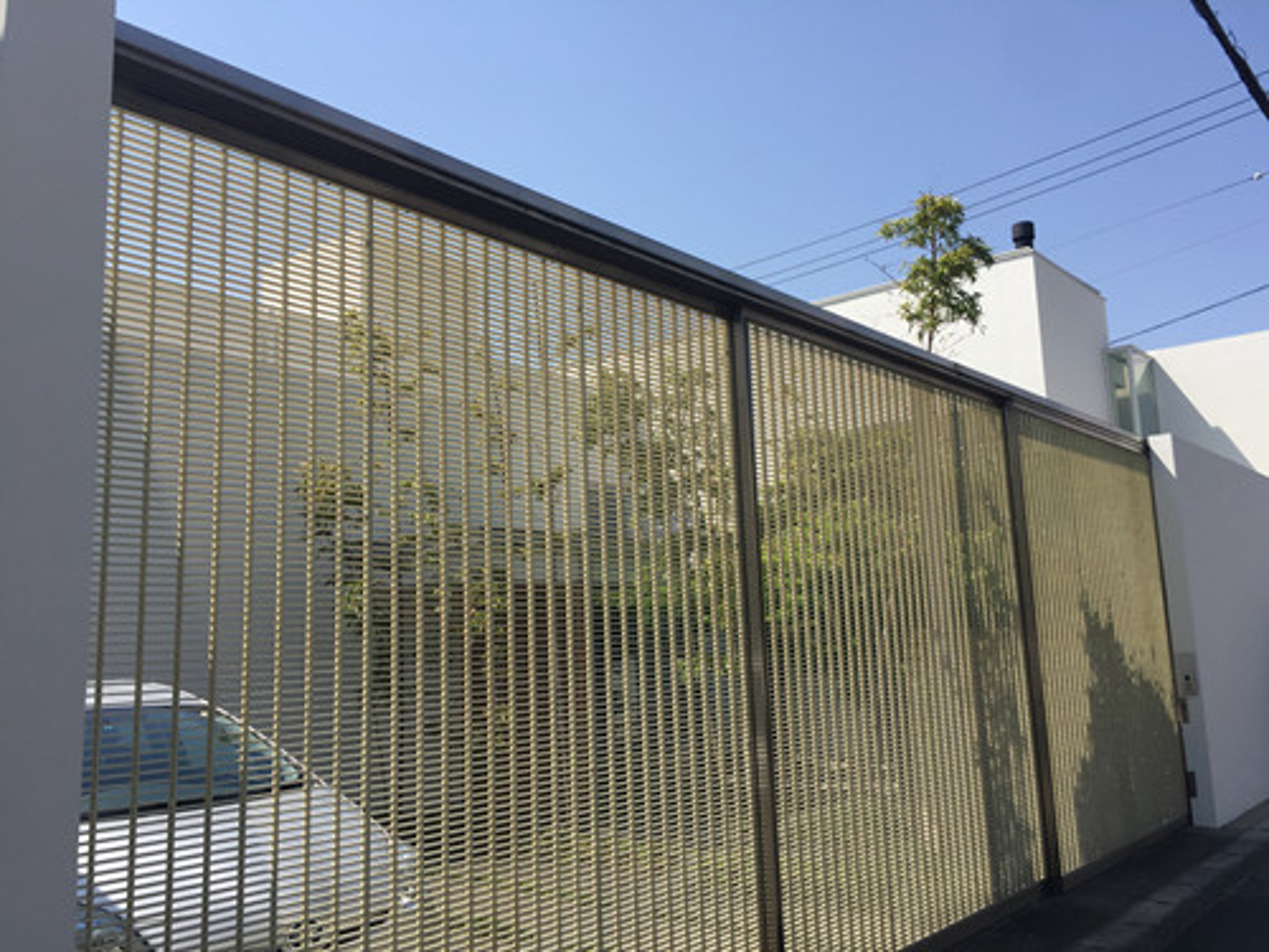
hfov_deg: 61.7
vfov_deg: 48.2
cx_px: 634
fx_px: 1063
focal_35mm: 29
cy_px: 476
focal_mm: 4.15
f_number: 2.2
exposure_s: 1/2198
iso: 32
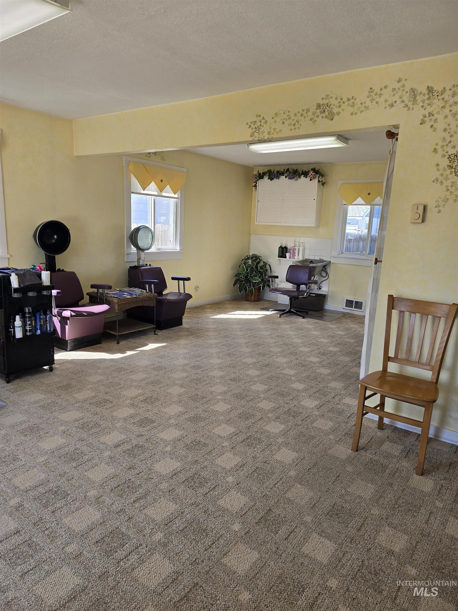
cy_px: 306
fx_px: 406
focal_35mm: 23
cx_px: 229
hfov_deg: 58.9
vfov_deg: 73.9
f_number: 1.7
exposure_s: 1/120
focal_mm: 6.3
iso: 20
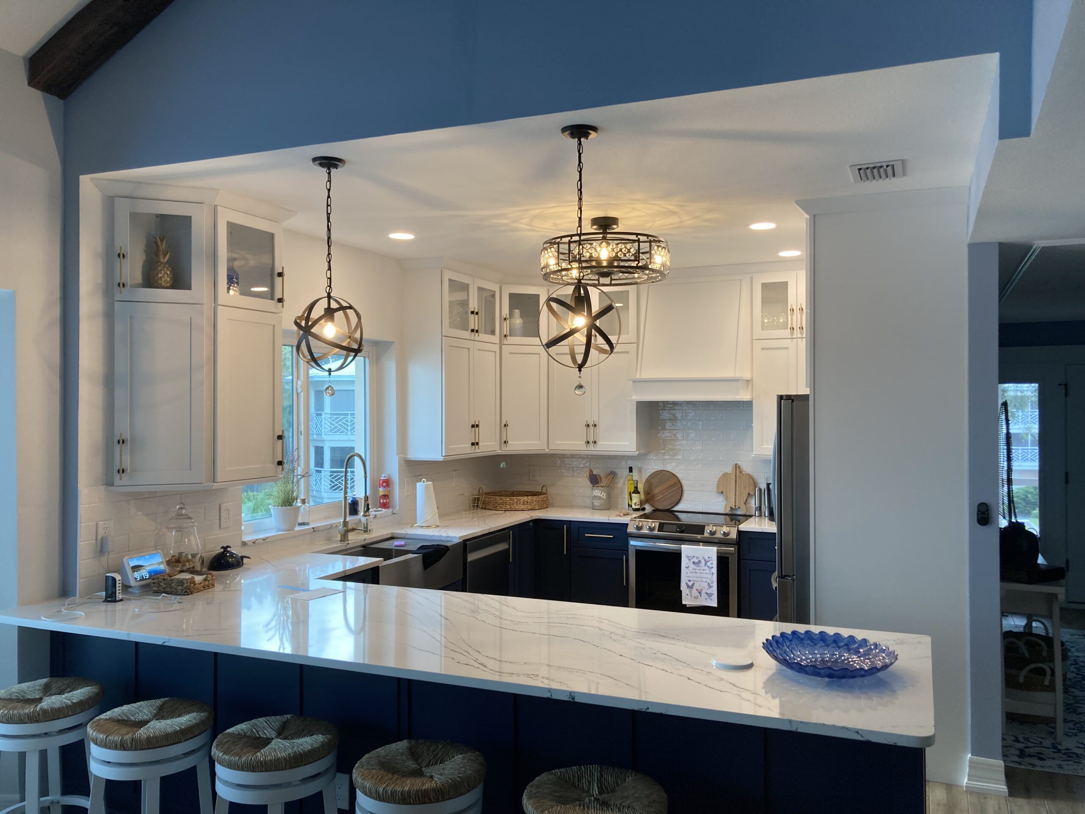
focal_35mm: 28
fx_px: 878
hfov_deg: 63.4
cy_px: 407
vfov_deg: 49.7
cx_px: 542
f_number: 1.8
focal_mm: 3.99
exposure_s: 1/60
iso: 50
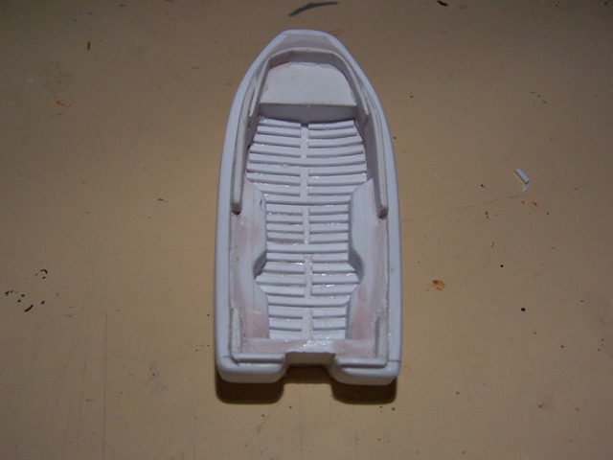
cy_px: 230
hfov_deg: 49.0
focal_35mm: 38
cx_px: 306
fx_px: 673
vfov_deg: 37.7
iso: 80
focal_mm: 6.3
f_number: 2.8
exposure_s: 1/125
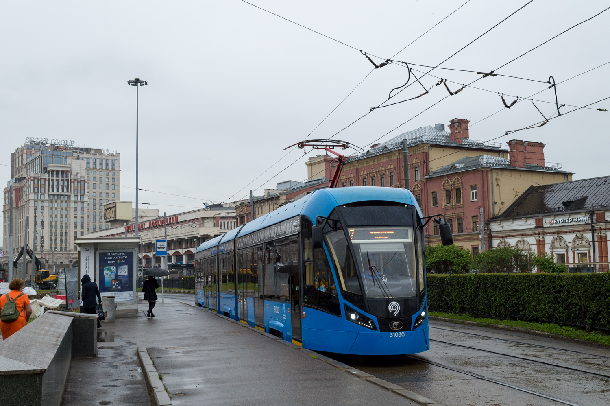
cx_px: 305
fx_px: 711
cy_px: 203
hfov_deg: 46.4
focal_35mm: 42
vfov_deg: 31.9
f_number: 10
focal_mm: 28
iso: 400
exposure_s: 1/250
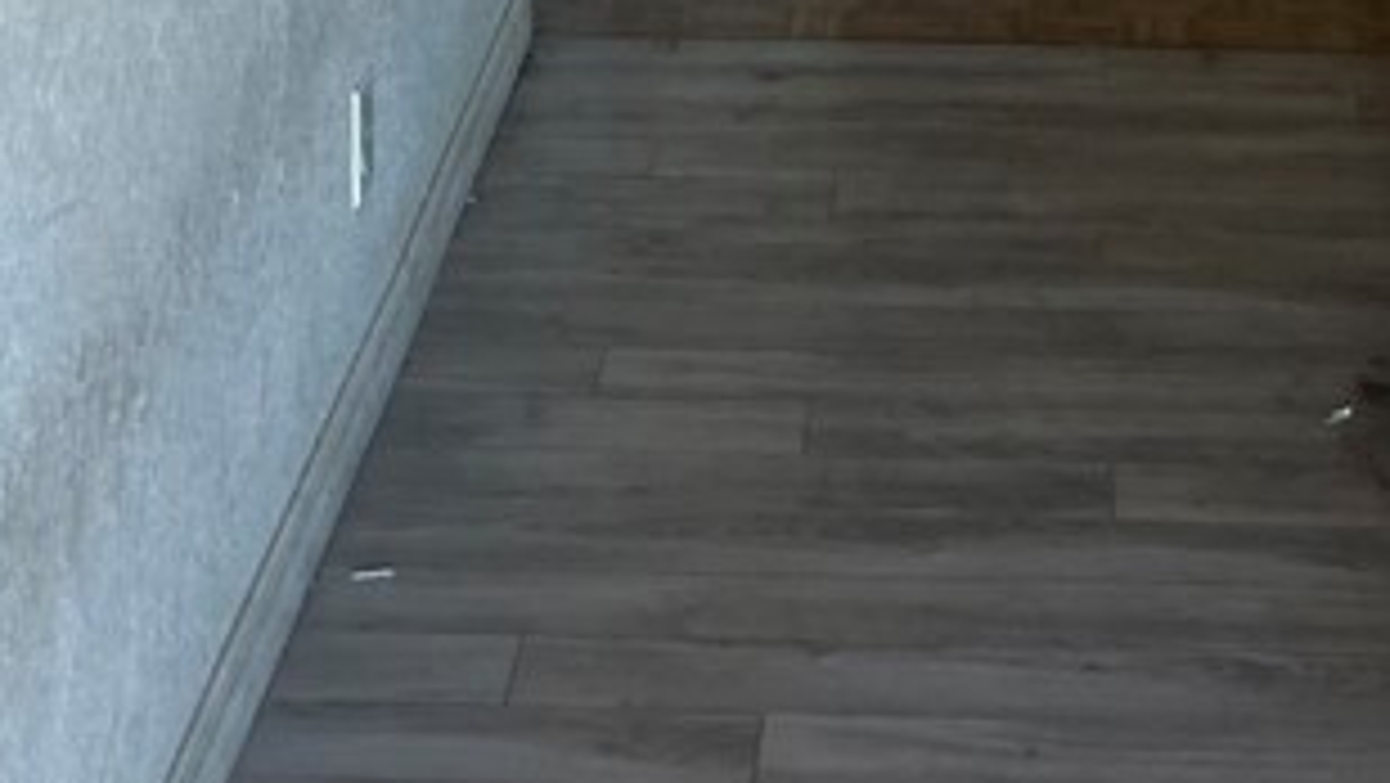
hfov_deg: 22.6
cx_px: 828
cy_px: -1058
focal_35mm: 94
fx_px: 3465
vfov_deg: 11.0
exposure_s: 1/90
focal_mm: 5.7
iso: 125
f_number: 1.5
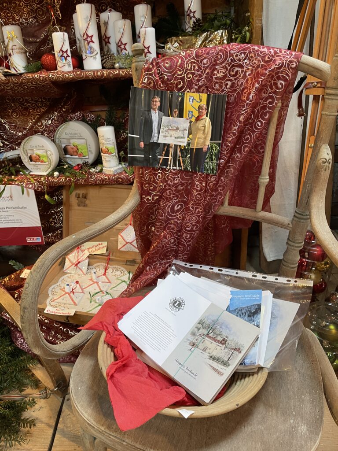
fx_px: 338
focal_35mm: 26
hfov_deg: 53.1
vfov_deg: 67.3
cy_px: 226
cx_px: 169
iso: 160
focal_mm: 4.2
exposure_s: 1/50
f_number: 1.6
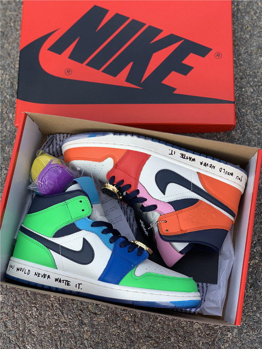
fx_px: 525
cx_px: 131
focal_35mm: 52
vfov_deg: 36.8
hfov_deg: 28.0
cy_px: 174
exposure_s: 1/289
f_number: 2.4
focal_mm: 6
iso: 16
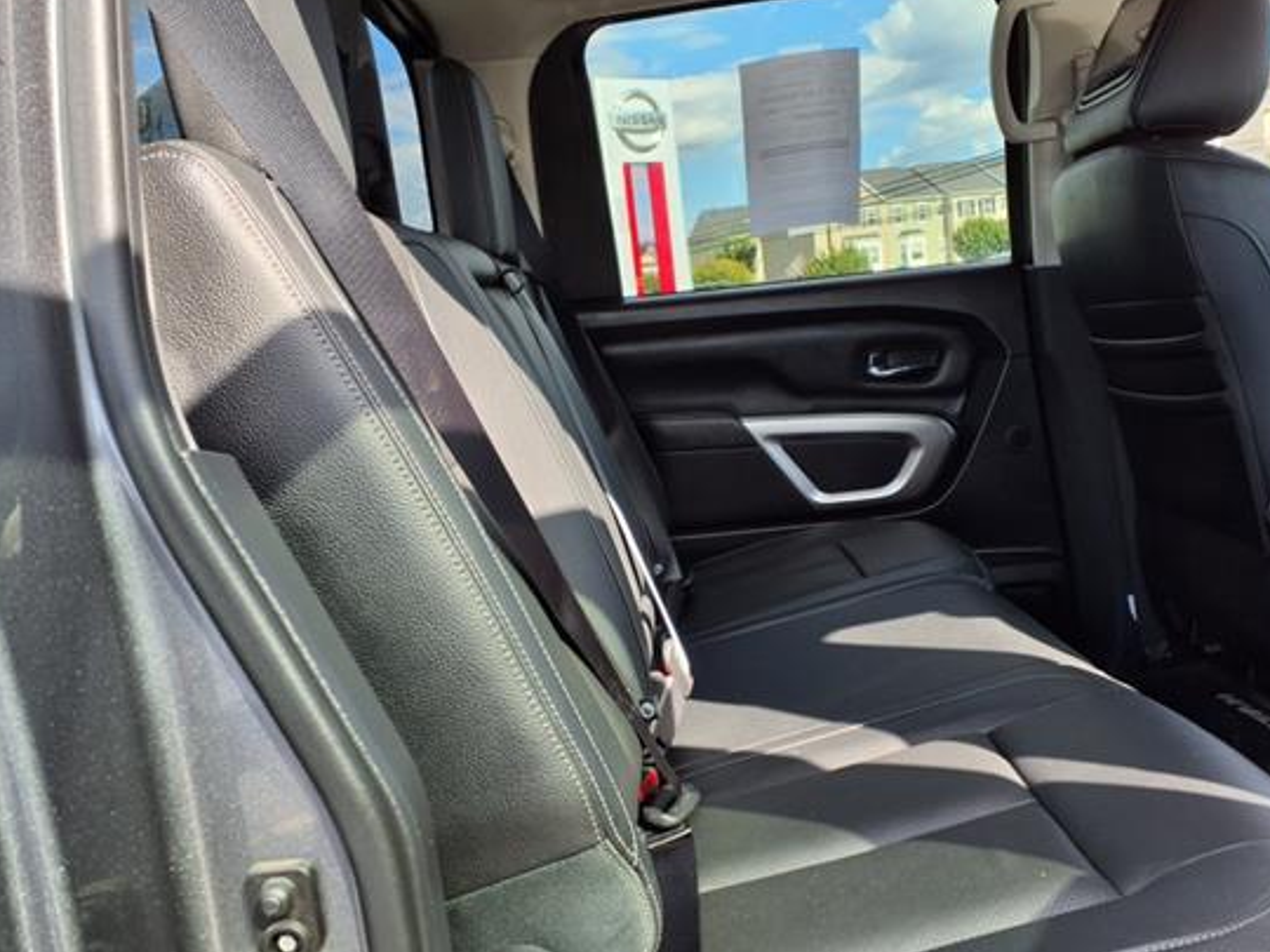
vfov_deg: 44.1
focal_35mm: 32
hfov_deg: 56.8
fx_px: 1174
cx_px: 619
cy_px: 501
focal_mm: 3.58
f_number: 1.9
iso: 40
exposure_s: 1/213
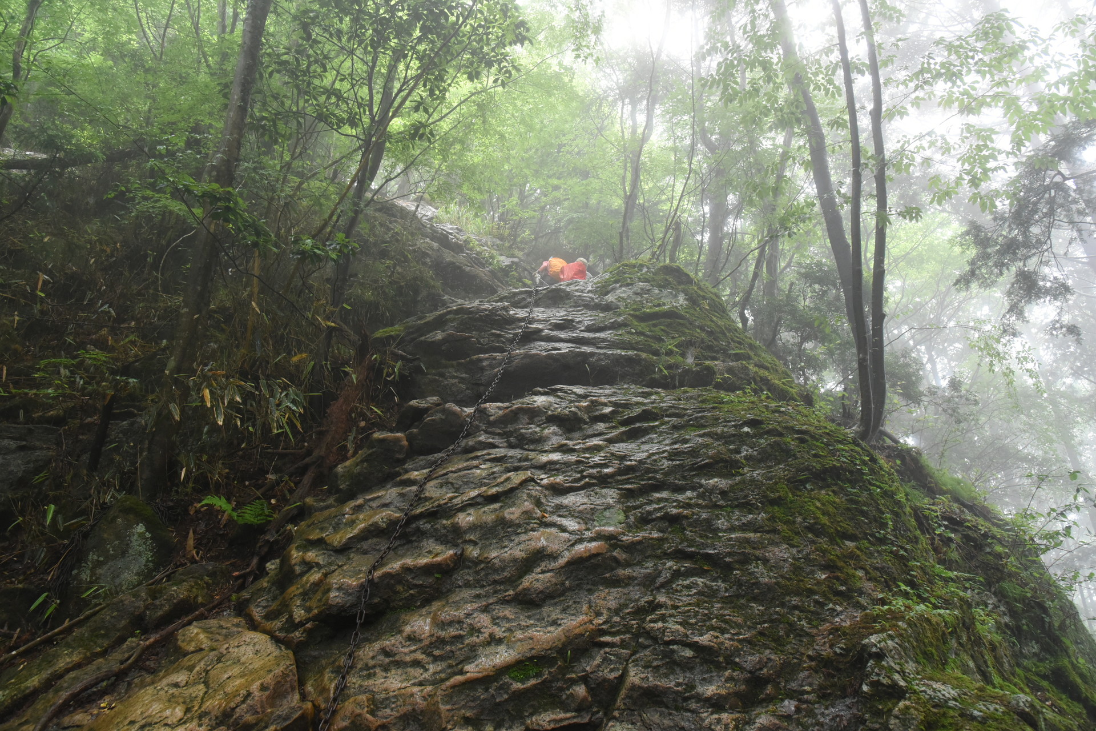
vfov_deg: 53.1
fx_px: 731
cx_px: 548
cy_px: 366
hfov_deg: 73.7
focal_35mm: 24
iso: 3200
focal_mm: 24
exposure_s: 1/60
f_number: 8
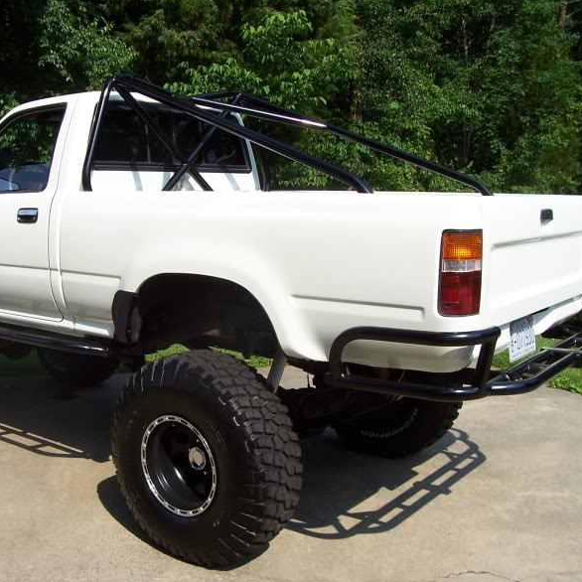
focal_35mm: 41
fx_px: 780
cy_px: 296
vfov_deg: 40.9
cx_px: 220
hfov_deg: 40.7
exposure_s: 1/500
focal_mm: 5.6
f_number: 5.6
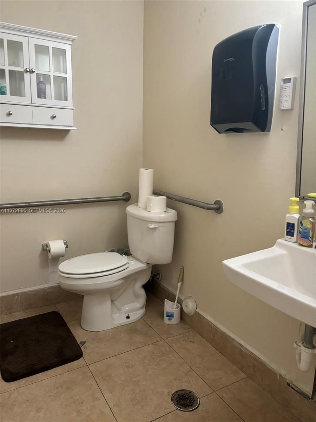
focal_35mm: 26
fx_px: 316
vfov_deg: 67.3
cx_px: 158
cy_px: 211
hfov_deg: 53.1
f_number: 1.6
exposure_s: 1/60
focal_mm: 5.96
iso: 320
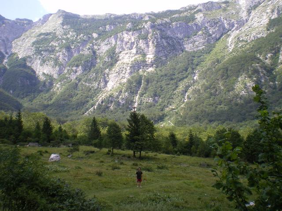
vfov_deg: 37.7
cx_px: 141
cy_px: 106
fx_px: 310
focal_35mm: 38
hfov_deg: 49.0
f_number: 4.6
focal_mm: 6.3
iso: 64
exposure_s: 1/125
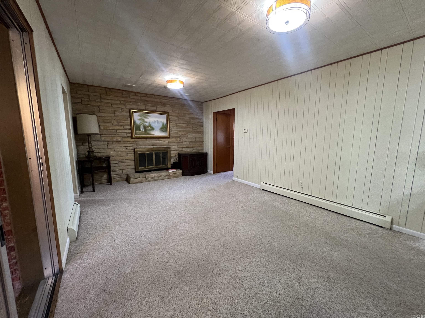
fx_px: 160
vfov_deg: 89.9
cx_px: 212
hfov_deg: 106.2
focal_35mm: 13
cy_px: 159
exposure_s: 1/60
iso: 500
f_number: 1.8
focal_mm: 1.57
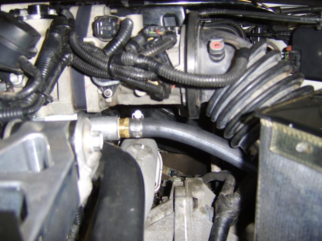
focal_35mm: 31
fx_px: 288
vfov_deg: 45.4
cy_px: 120
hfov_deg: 58.4
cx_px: 161
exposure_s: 1/30
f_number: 2.7
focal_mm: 8.13
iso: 141
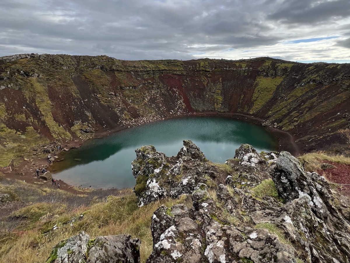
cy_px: 132
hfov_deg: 106.2
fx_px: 131
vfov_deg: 89.9
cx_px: 175
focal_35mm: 13
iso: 32
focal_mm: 1.57
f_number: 1.8
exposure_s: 1/919
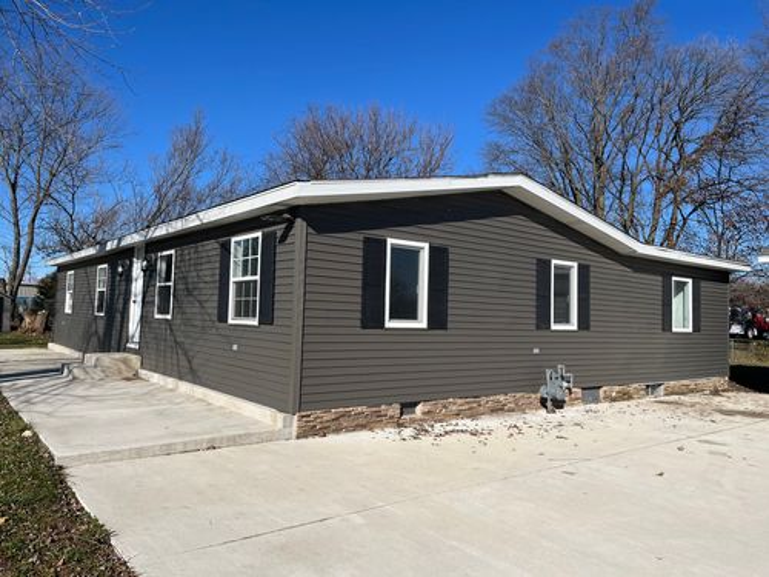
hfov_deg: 67.3
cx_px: 384
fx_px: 578
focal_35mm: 26
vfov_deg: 53.1
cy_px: 288
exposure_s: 1/5076
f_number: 1.6
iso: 50
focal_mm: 5.1
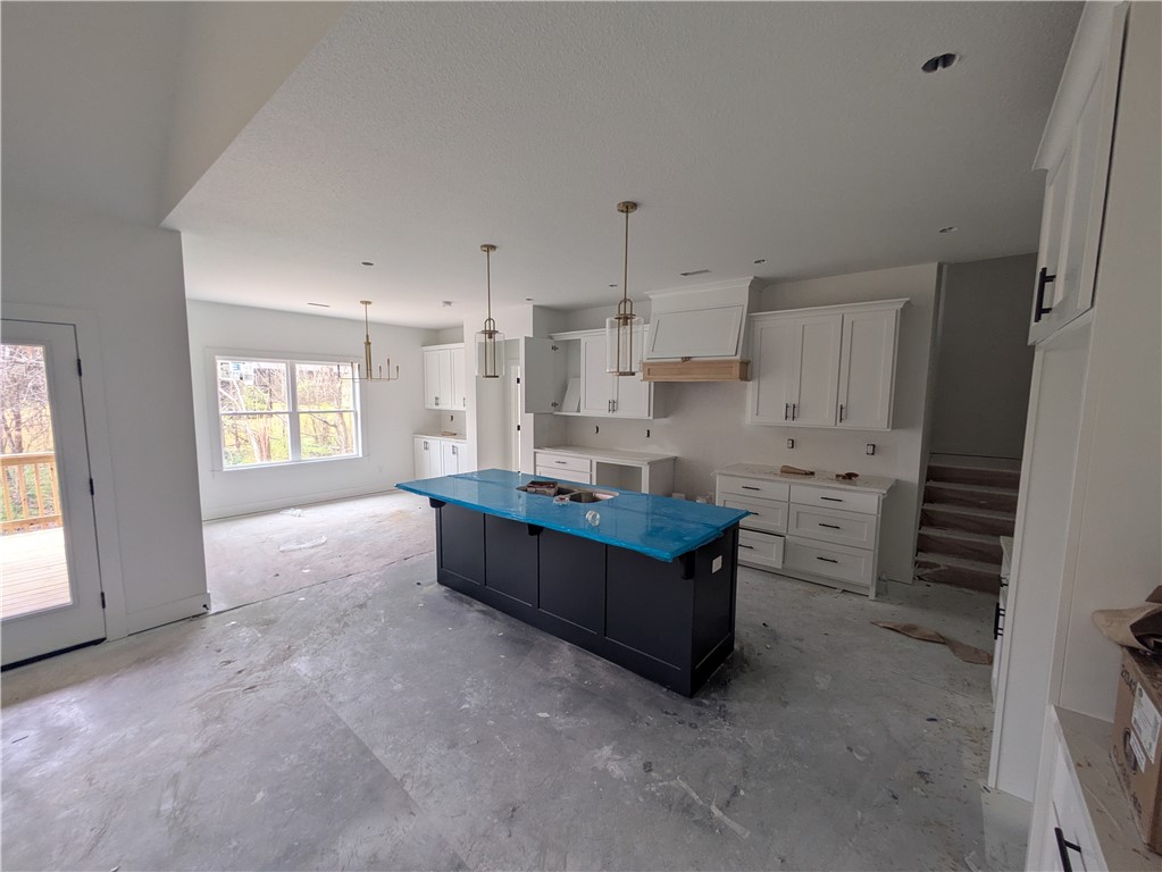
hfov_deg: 102.0
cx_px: 581
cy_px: 436
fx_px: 470
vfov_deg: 85.7
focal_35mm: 14
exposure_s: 1/60
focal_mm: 1.83
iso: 63
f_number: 2.2
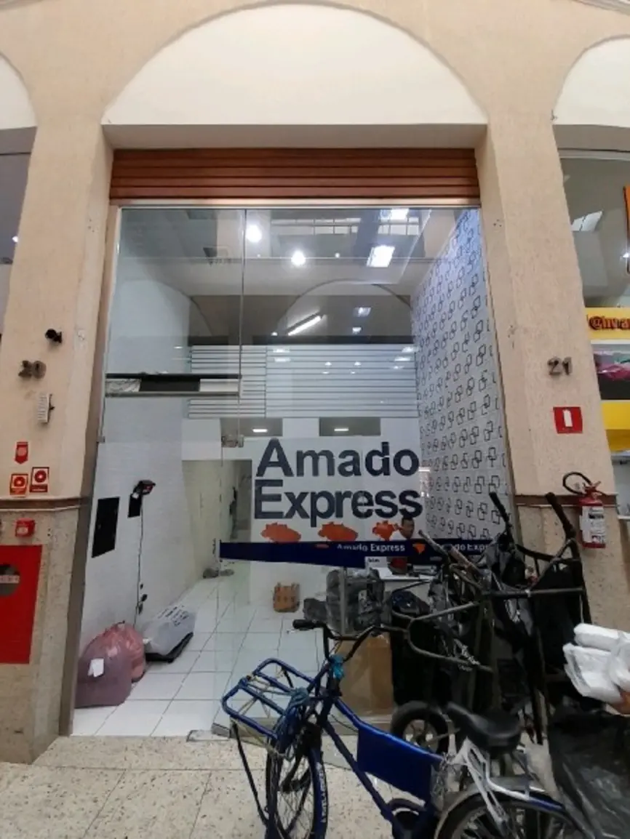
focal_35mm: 13
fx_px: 315
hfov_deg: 89.9
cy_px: 420
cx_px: 315
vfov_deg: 106.2
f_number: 2.2
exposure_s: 1/40
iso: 80
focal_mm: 1.13
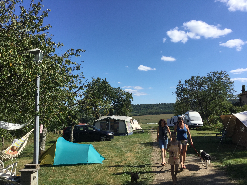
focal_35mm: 31
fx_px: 221
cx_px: 124
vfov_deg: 45.4
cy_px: 92
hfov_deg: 58.4
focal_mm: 3.3
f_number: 2.4
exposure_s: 1/1116
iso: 25
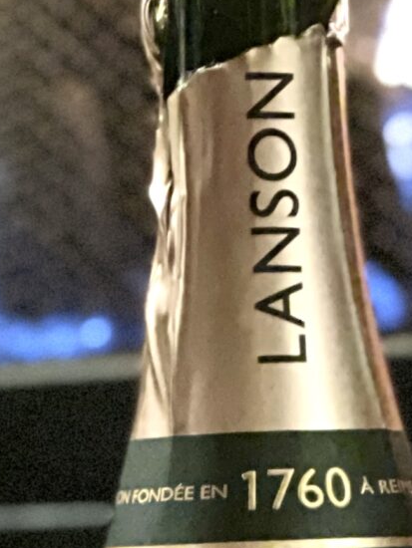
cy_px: 897
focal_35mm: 242
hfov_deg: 6.1
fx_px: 3837
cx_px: 335
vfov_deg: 8.0
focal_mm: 6
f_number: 2
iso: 2000
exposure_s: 1/15
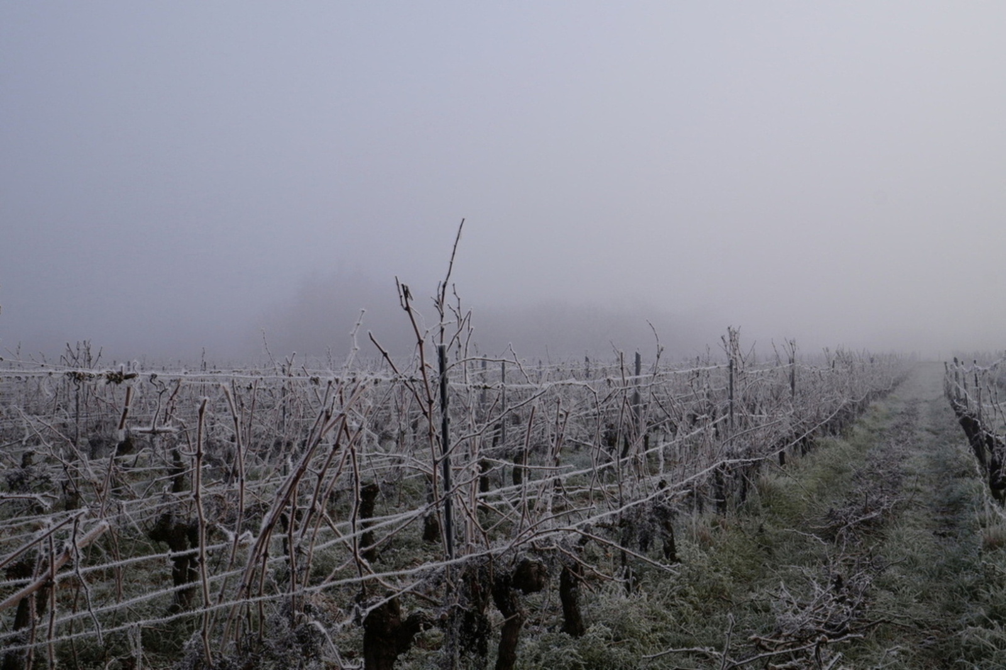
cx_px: 503
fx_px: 1173
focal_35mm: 42
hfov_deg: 46.4
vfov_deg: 31.9
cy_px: 335
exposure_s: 1/125
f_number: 10
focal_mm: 28
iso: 100
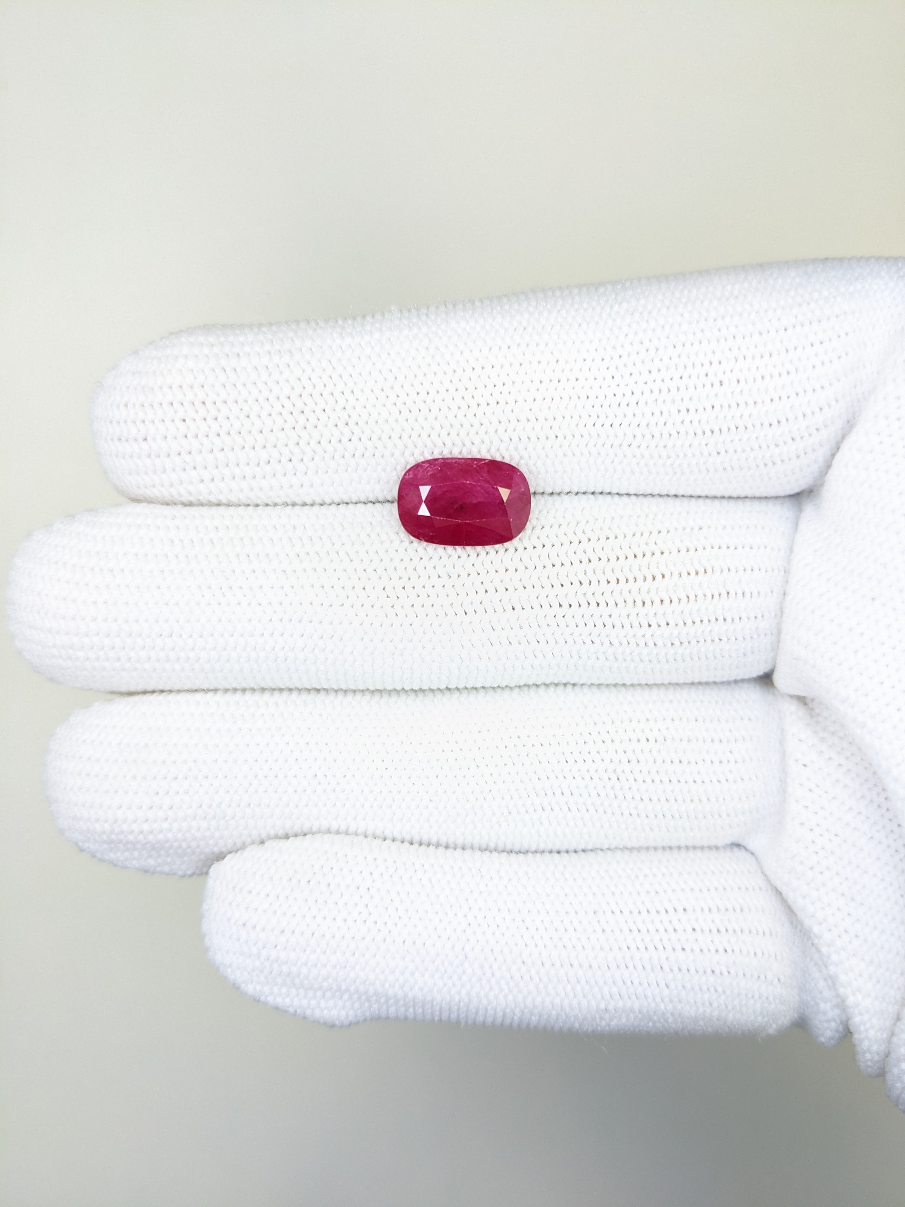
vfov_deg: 65.3
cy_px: 604
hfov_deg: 51.4
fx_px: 941
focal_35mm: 27
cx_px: 452
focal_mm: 4.38
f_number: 1.73
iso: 62
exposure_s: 1/120
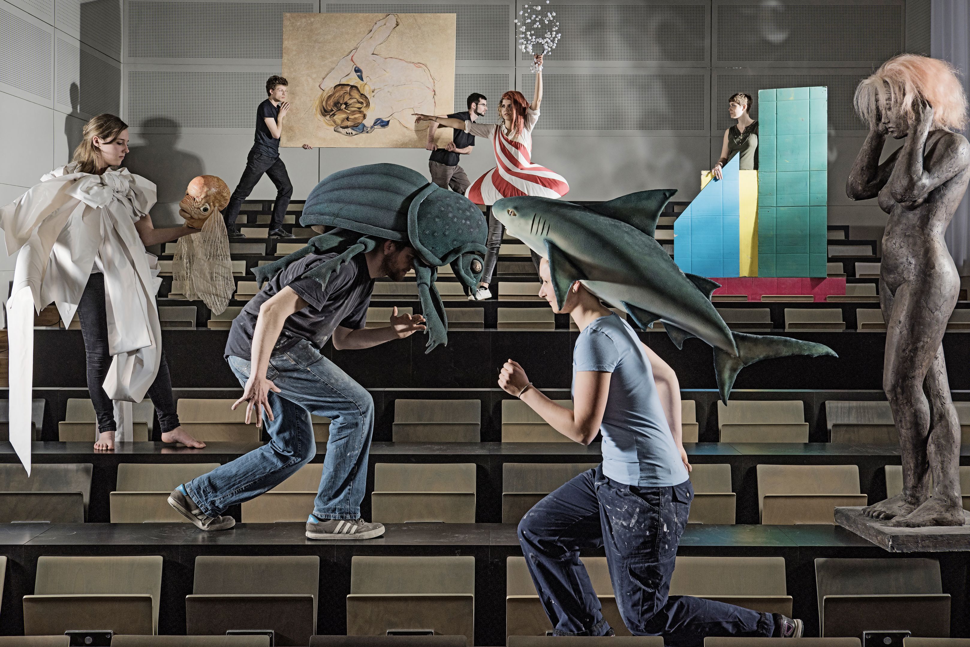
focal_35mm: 38
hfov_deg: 50.7
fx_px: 1024
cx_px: 485
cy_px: 324
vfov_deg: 35.1
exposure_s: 1/100
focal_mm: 38
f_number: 9
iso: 500
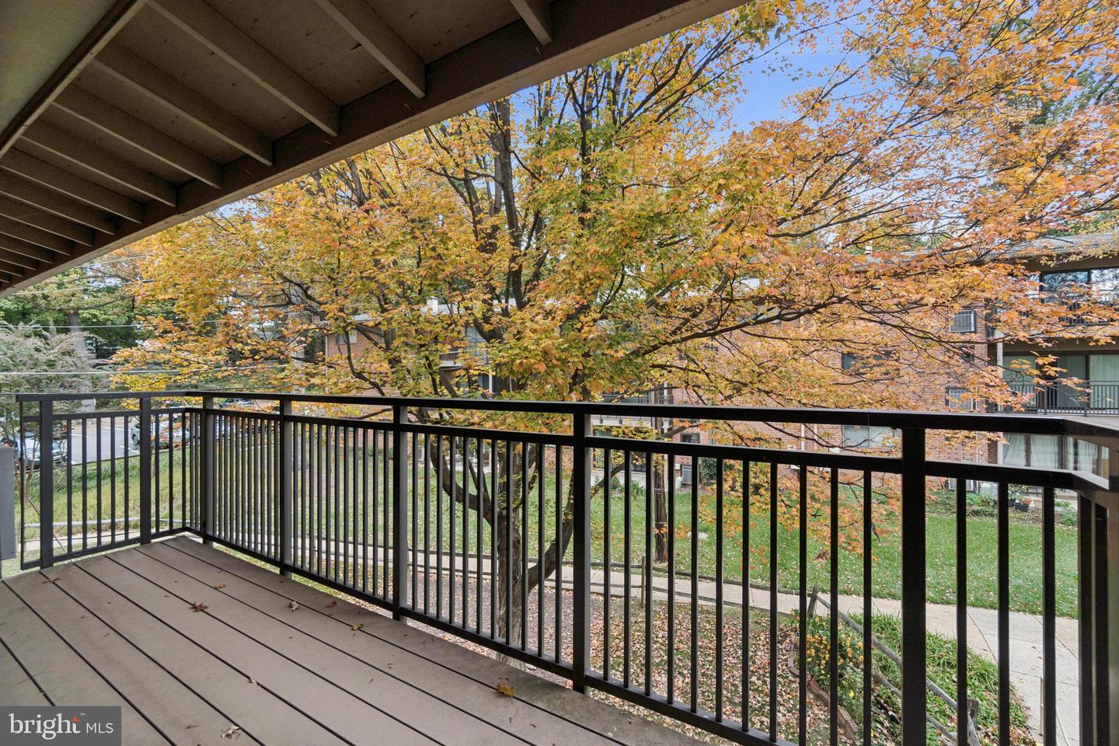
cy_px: 373
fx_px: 466
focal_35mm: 15
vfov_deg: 77.3
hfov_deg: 100.4
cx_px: 560
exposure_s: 1/200
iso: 200
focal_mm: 10
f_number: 5
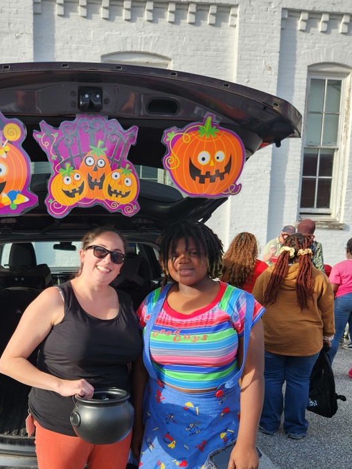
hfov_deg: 42.4
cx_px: 120
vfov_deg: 54.3
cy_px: 310
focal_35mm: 33
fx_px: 448
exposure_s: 1/521
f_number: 1.8
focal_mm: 5.4
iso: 20
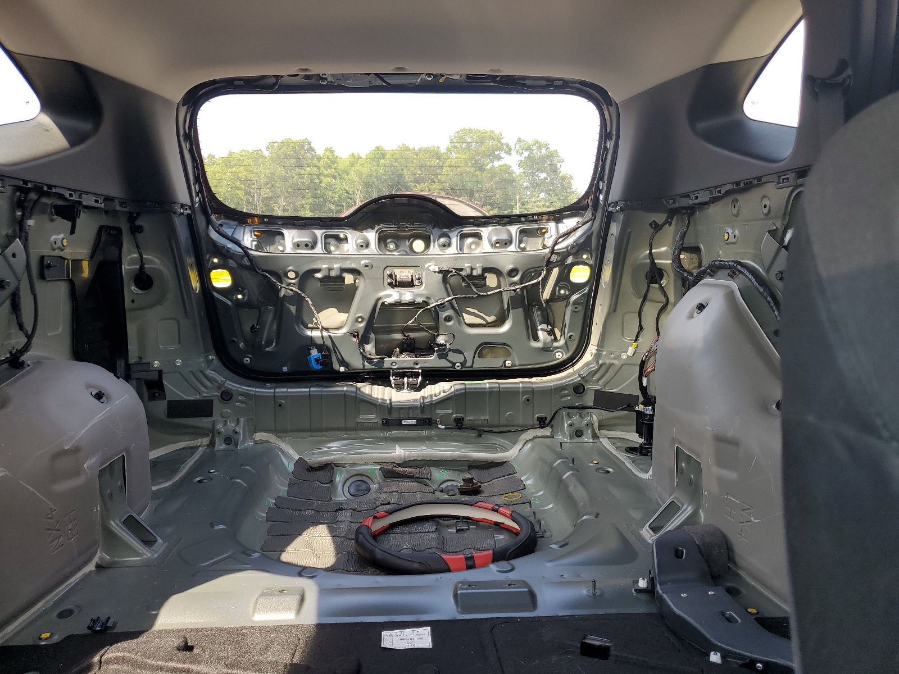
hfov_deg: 67.3
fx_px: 675
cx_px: 450
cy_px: 337
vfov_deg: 53.1
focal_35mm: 26
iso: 50
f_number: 1.5
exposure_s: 1/125
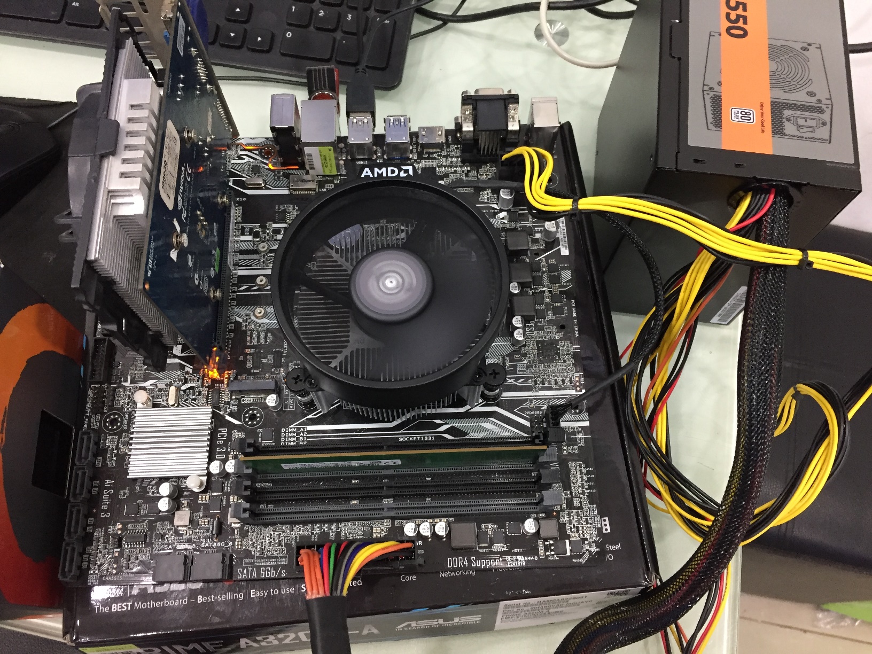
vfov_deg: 48.2
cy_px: 327
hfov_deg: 61.7
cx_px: 436
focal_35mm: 29
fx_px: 731
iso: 200
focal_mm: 4.15
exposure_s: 1/33
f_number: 2.2
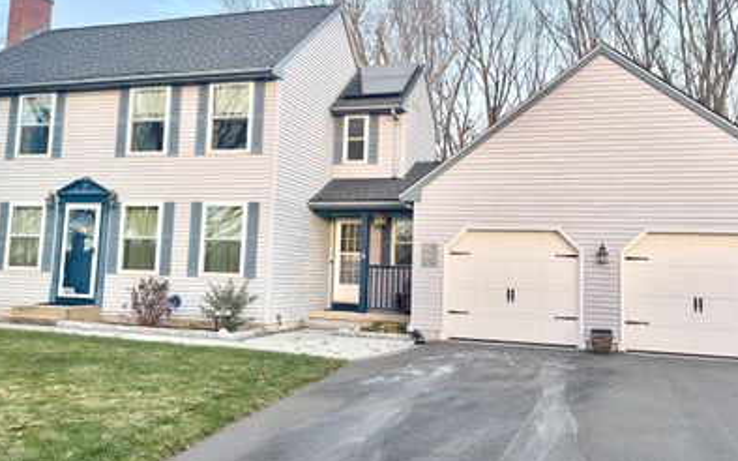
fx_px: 704
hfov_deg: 55.3
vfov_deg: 36.2
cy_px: 194
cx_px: 358
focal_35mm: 35
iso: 100
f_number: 1.6
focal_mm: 5.96
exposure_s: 1/121
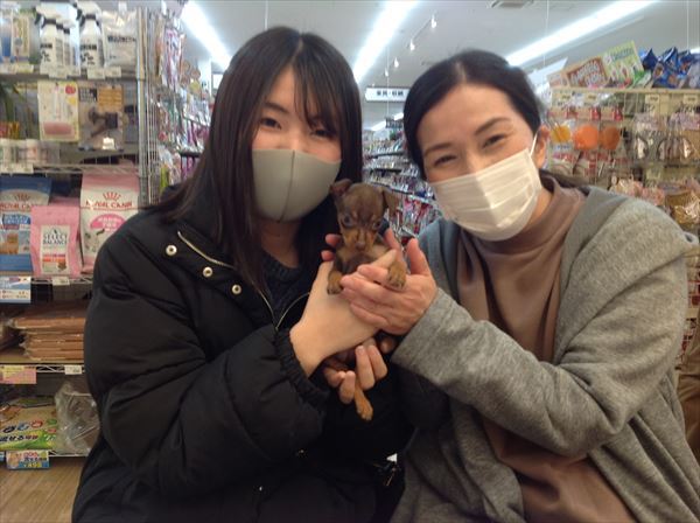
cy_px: 262
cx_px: 350
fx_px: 707
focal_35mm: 35
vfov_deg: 40.6
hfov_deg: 52.7
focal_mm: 4.28
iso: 50
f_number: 2.4
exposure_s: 1/30
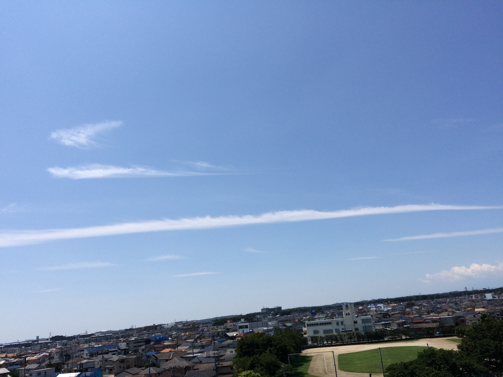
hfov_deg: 61.7
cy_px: 188
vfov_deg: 48.2
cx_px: 252
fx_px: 421
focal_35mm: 29
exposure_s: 1/4115
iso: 40
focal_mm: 4.15
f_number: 2.2
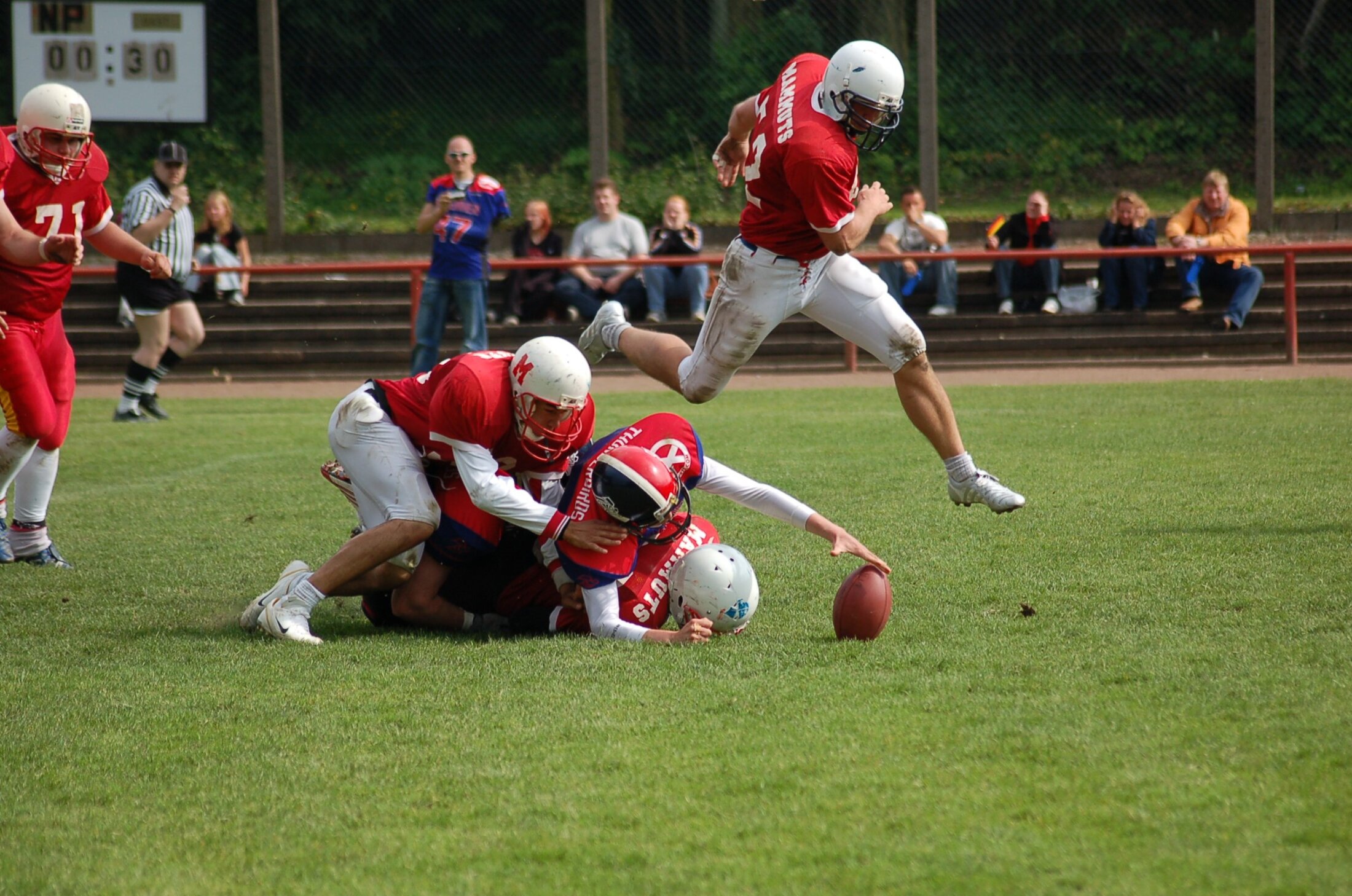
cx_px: 676
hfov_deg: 10.2
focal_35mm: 202
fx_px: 7591
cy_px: 448
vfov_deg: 6.8
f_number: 4.5
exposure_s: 1/1000
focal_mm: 135
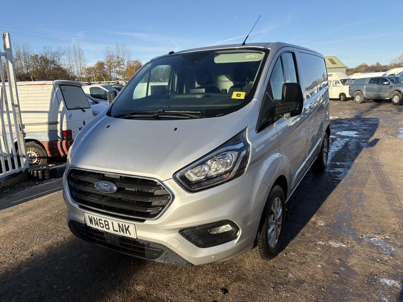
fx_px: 303
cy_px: 151
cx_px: 202
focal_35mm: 26
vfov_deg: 53.1
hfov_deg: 67.3
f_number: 1.6
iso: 50
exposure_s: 1/2075
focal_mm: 5.96
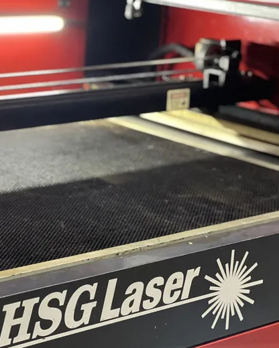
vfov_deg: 18.4
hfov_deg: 14.8
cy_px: 208
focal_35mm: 104
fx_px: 1073
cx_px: 108
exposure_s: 1/14
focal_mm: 9
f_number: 2.8
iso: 500
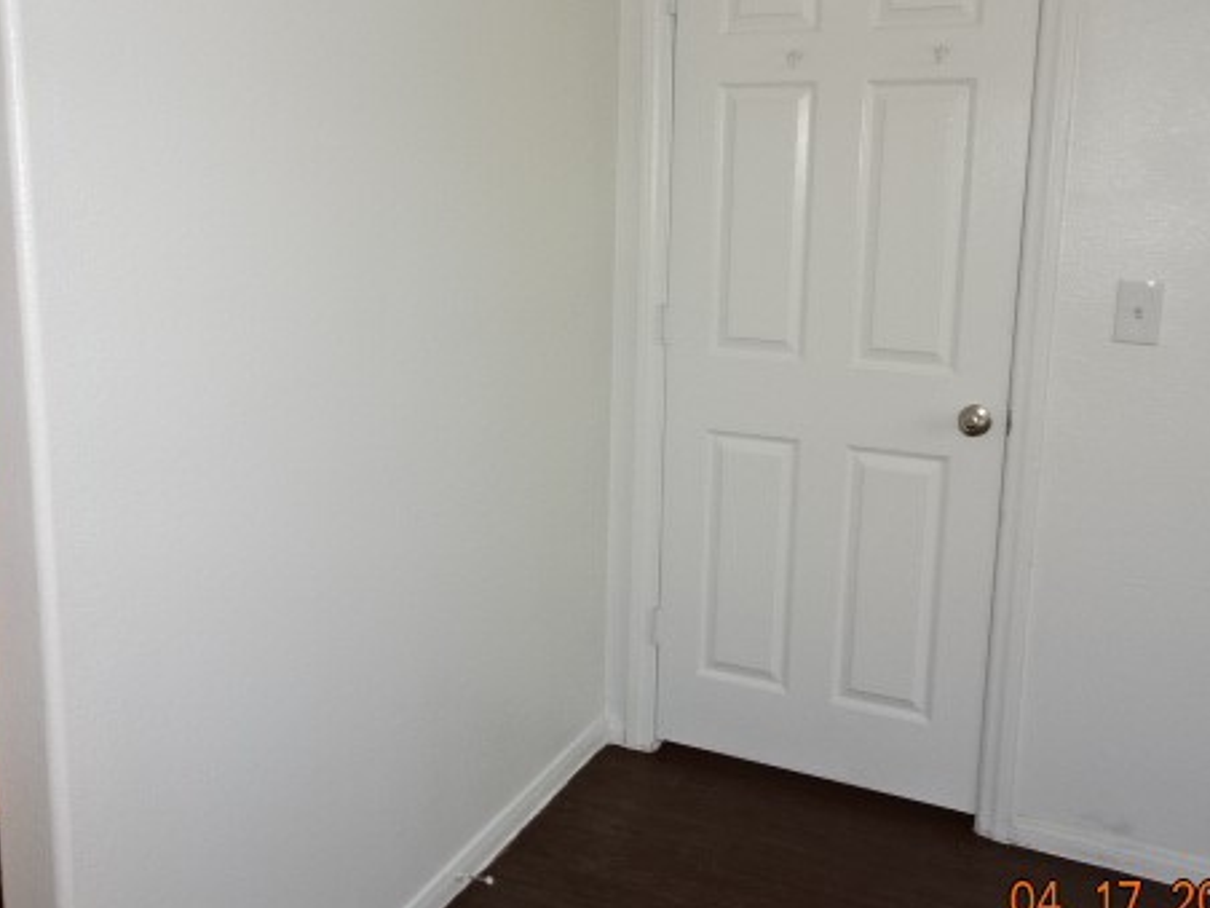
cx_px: 525
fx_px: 1188
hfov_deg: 53.8
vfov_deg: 41.7
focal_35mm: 34
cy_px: 378
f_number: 3.5
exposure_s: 1/30
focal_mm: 4.1
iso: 200
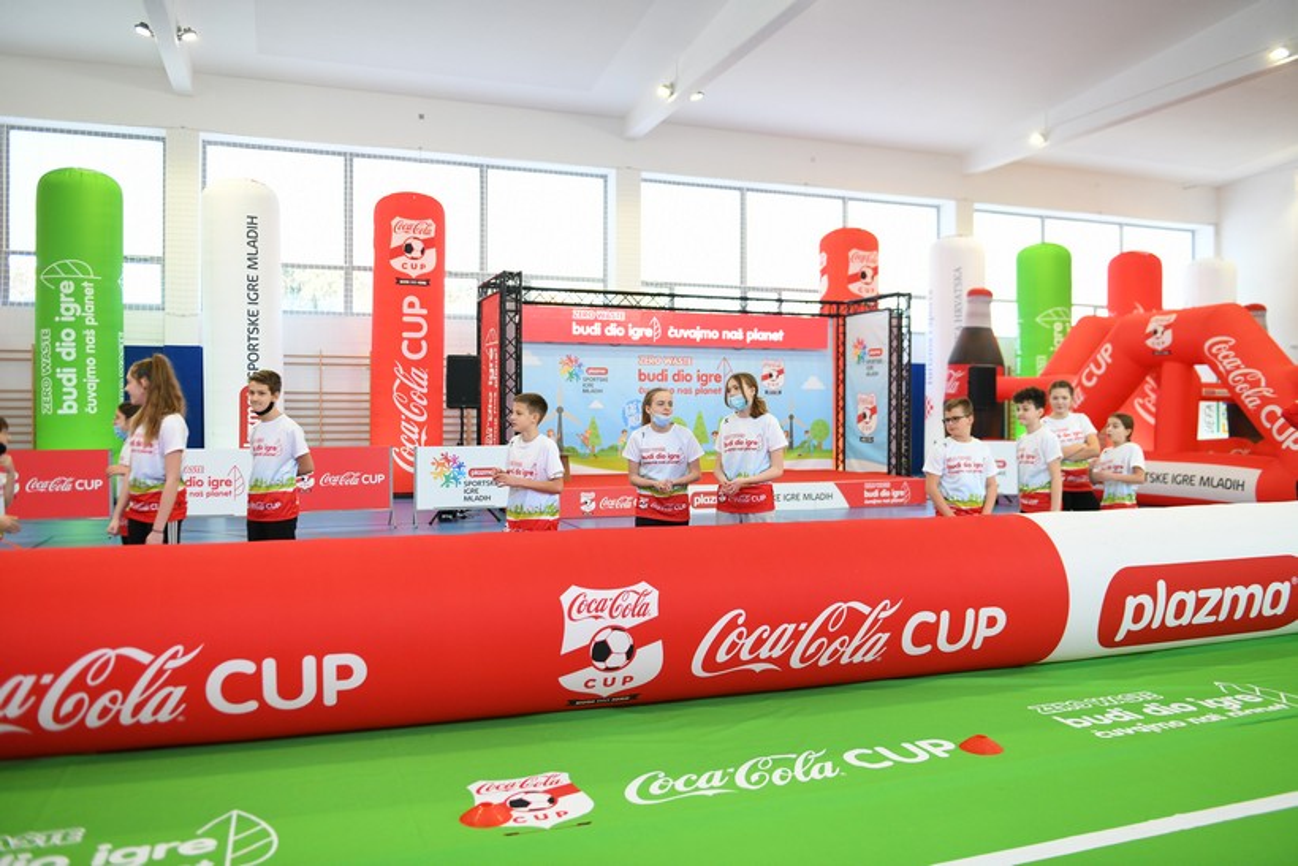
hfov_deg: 65.5
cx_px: 649
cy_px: 433
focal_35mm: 28
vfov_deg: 46.4
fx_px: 1010
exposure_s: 1/320
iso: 1250
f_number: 2.8
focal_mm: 28
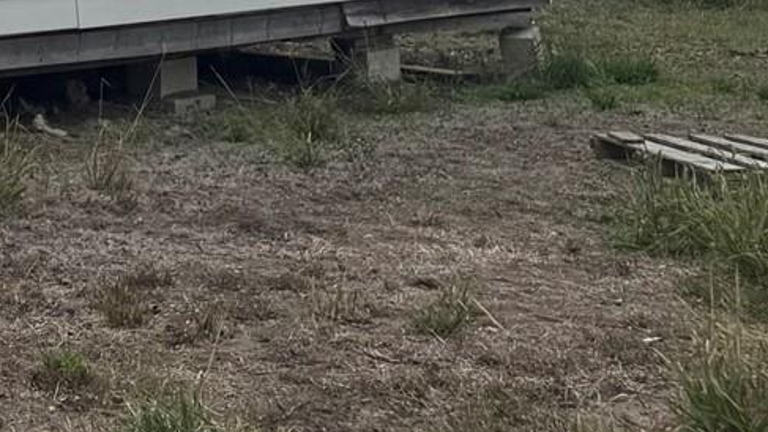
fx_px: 2240
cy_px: -607
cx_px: -735
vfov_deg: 9.7
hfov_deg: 15.7
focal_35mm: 110
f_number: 1.78
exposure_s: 1/5348
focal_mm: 6.76
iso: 80
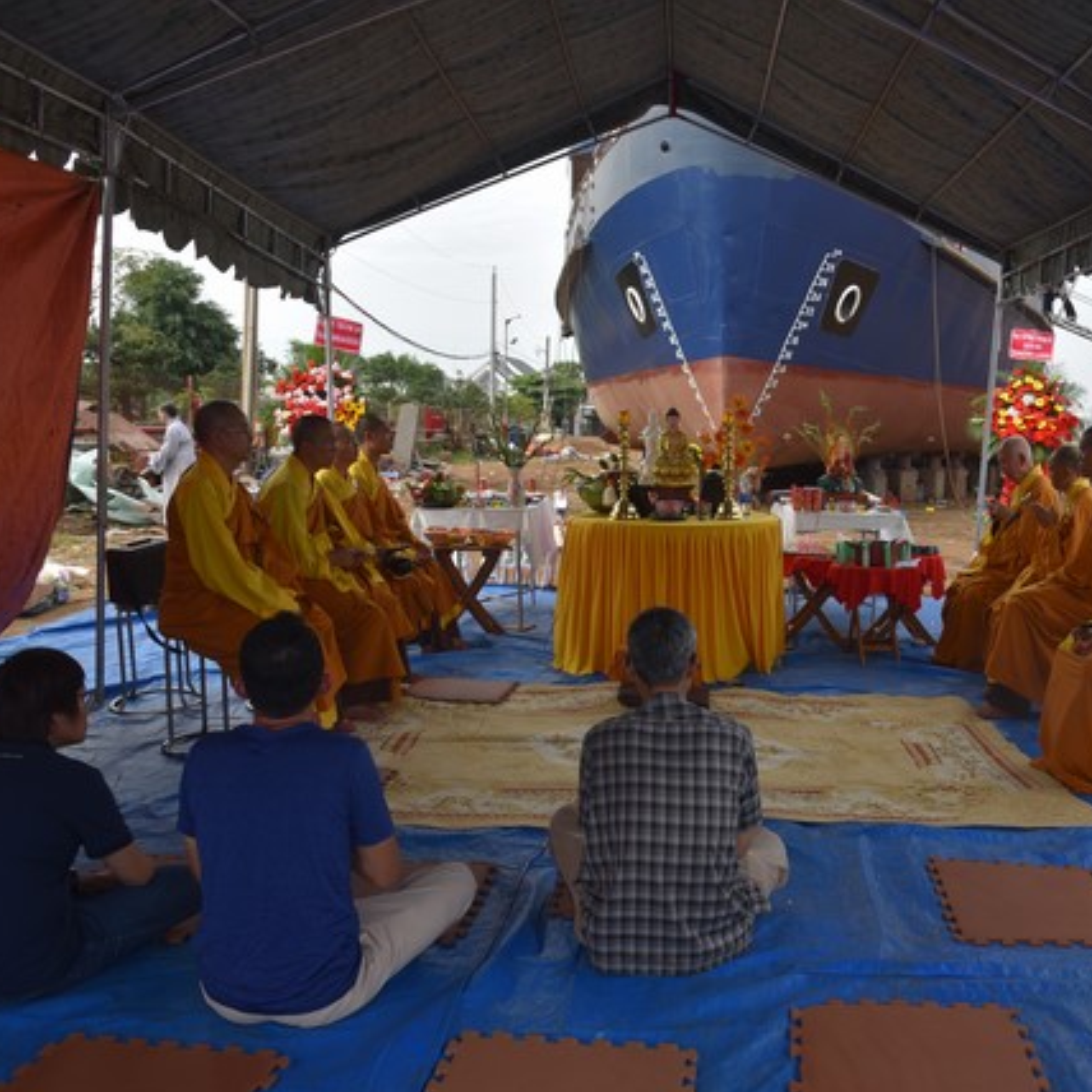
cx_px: 750
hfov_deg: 51.3
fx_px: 1106
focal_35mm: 31
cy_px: 551
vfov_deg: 52.5
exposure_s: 1/250
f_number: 8
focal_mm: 24
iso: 220
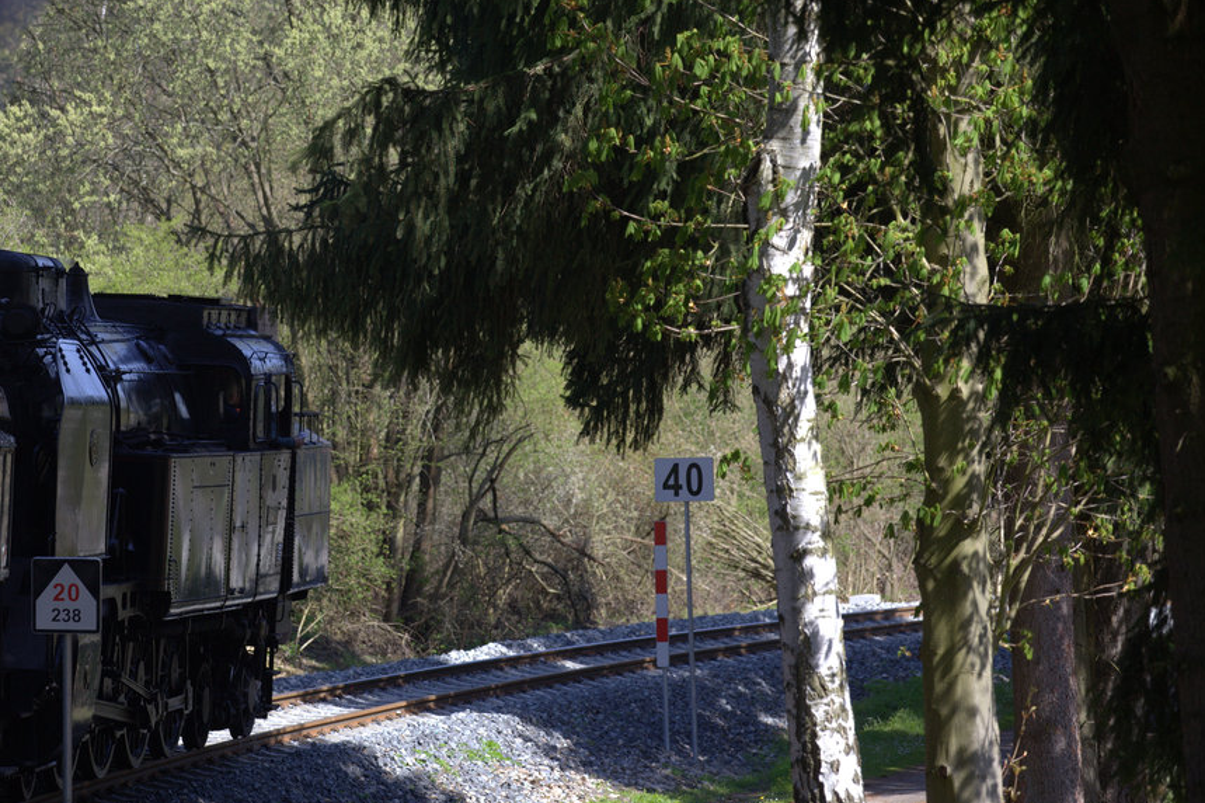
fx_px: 6591
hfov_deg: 10.4
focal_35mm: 197
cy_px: 284
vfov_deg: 7.0
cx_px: 382
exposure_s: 1/500
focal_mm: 145
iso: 250
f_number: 4.5
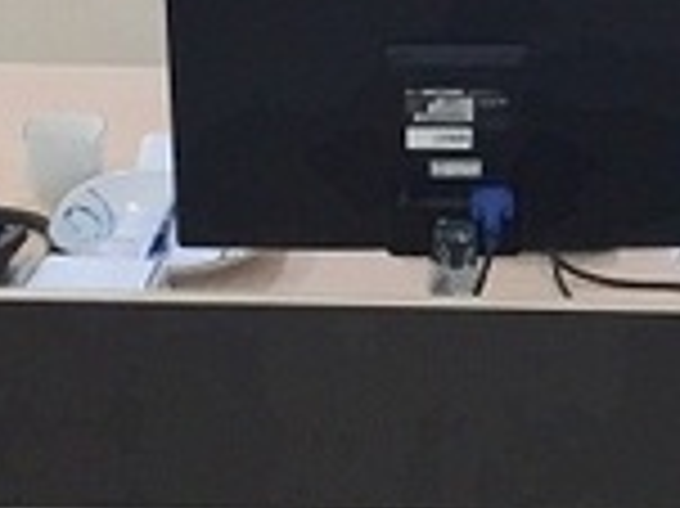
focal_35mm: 119
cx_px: 567
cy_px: -335
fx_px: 2336
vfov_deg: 11.7
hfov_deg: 16.4
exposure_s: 1/33
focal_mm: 4.15
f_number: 2.2
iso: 32
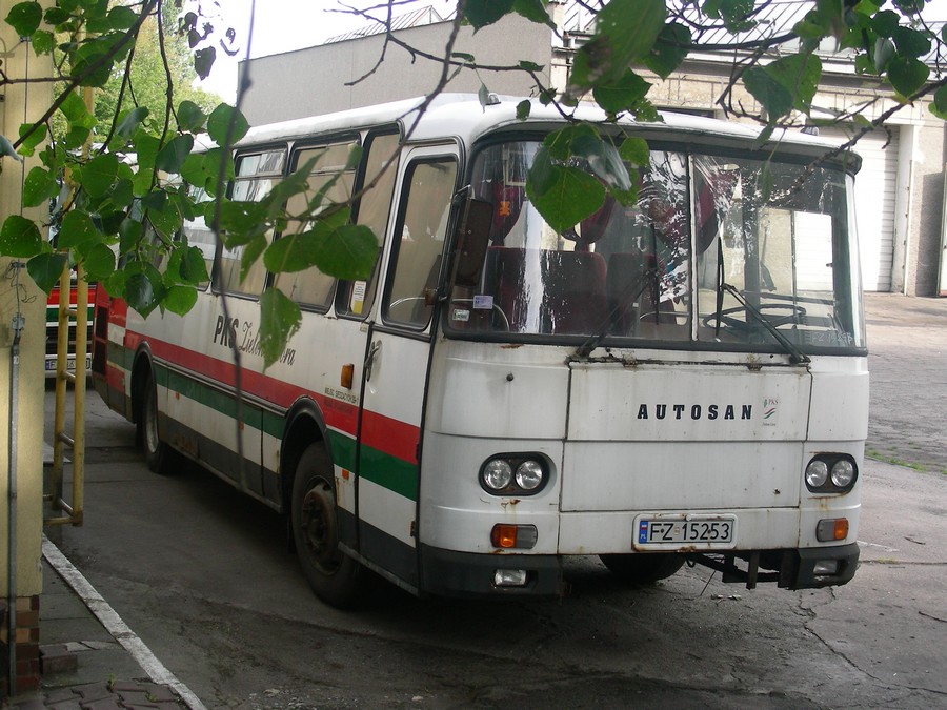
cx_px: 474
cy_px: 355
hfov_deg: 33.2
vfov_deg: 25.2
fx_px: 1587
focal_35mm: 58
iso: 50
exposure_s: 1/108
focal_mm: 9.7
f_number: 4
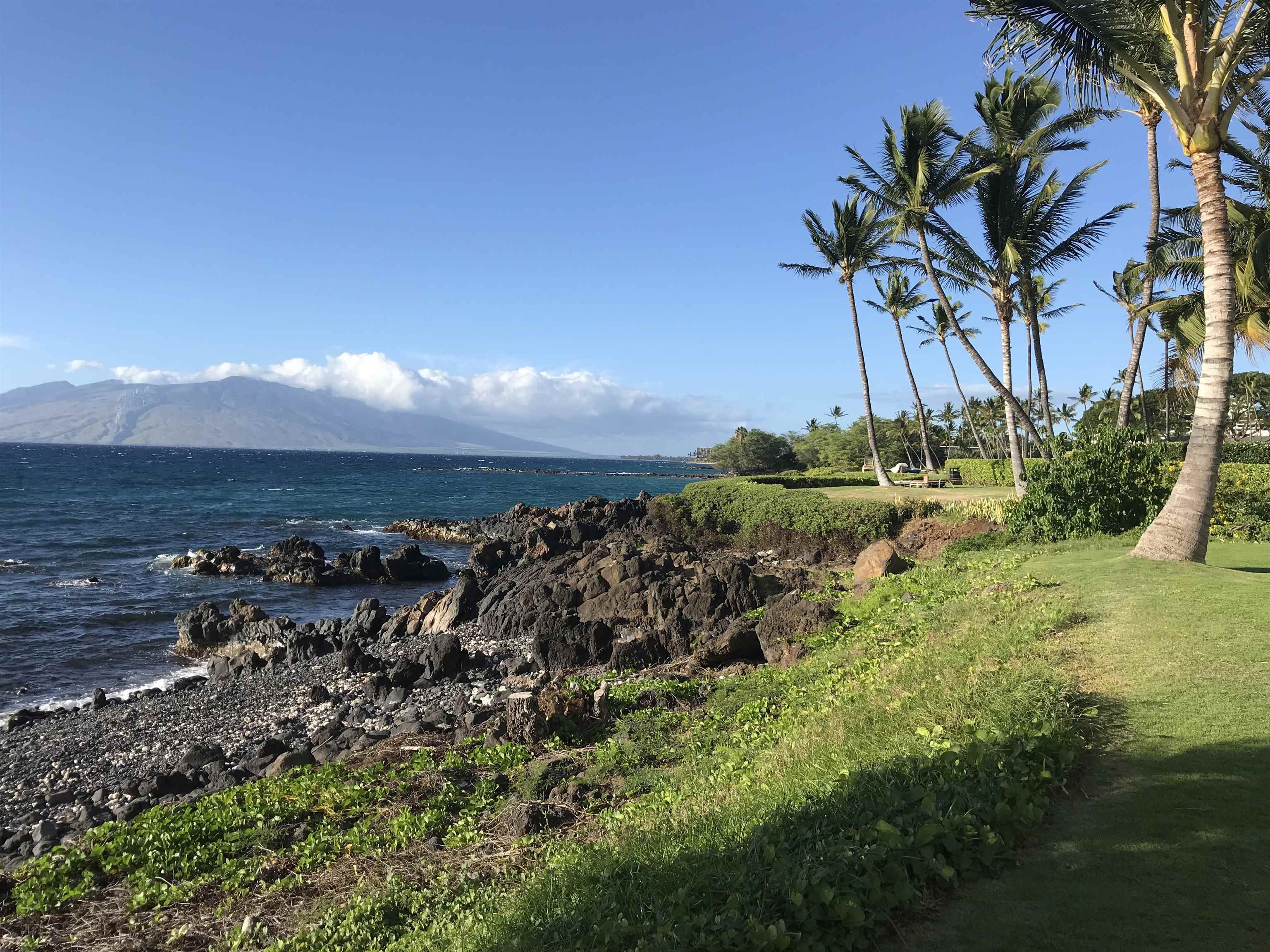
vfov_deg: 49.7
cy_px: 476
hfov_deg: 63.4
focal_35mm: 28
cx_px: 635
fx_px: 1027
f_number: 1.8
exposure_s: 1/1953
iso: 20
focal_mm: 3.99
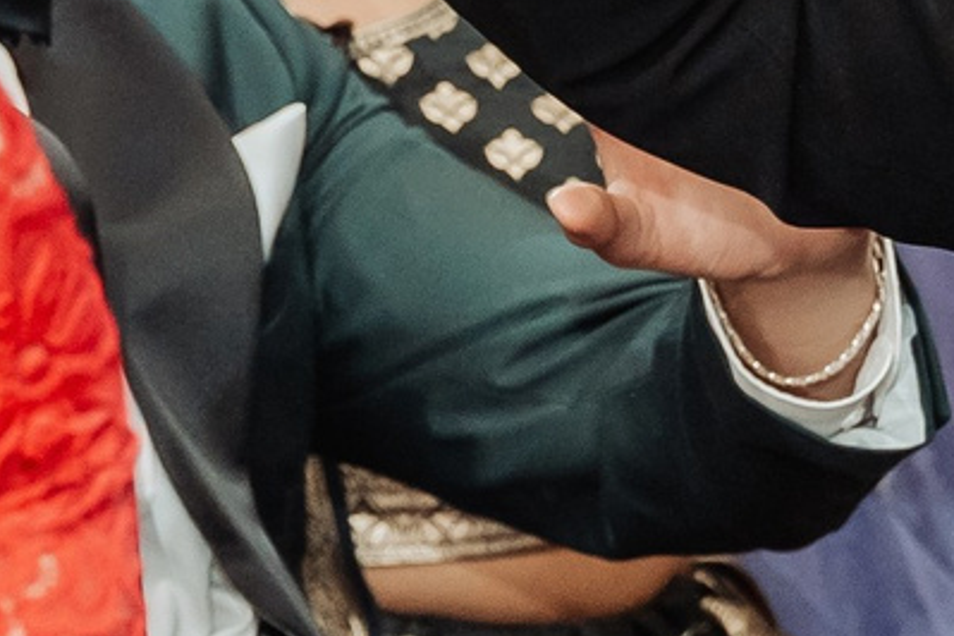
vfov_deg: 5.2
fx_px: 7037
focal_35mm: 266
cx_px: 1662
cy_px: 606
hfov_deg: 7.5
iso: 1600
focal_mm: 41.4
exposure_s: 1/250
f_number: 3.5
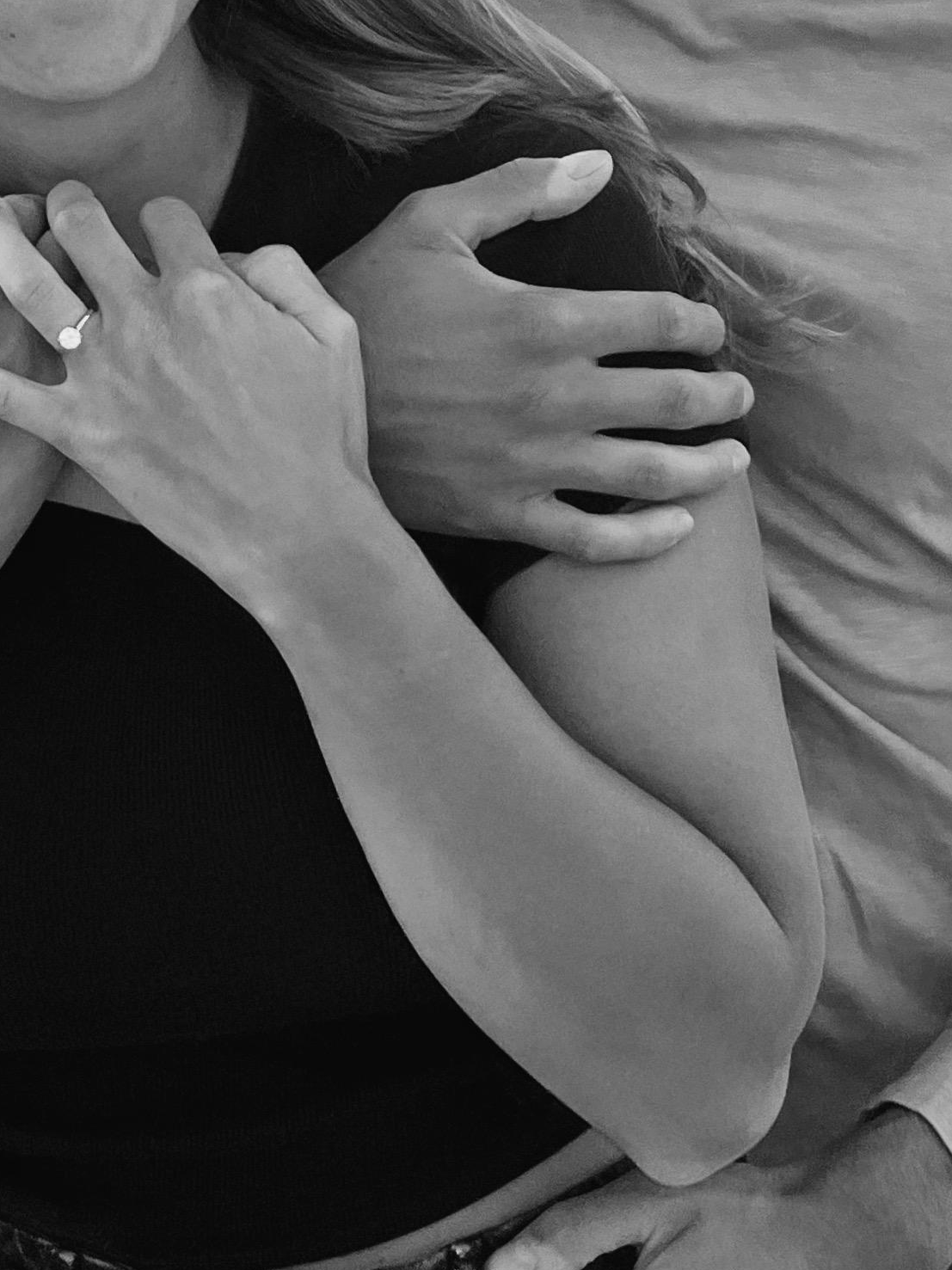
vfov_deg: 26.7
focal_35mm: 71
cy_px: 181
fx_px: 2605
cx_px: 503
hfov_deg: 20.7
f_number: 1.6
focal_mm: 5.1
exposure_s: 1/2268
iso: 50
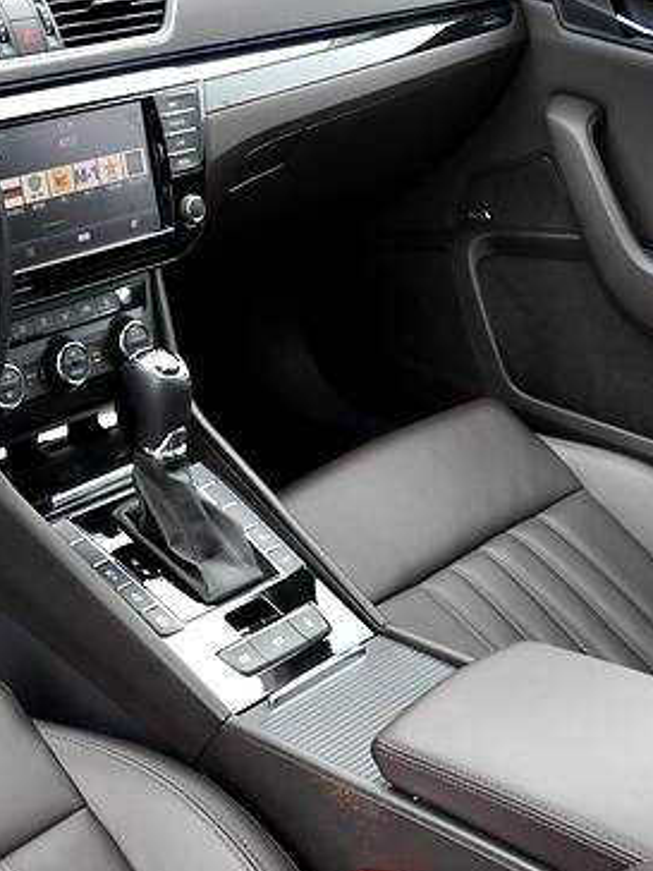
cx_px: -84
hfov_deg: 23.9
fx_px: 1434
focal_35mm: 57
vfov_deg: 33.8
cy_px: 396
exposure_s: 1/160
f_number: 6.3
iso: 800
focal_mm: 18
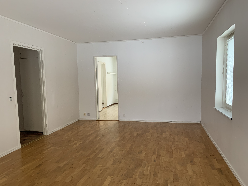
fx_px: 186
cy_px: 93
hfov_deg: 67.3
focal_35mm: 26
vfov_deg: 53.1
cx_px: 124
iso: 200
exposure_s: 1/60
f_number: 1.8
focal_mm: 4.25
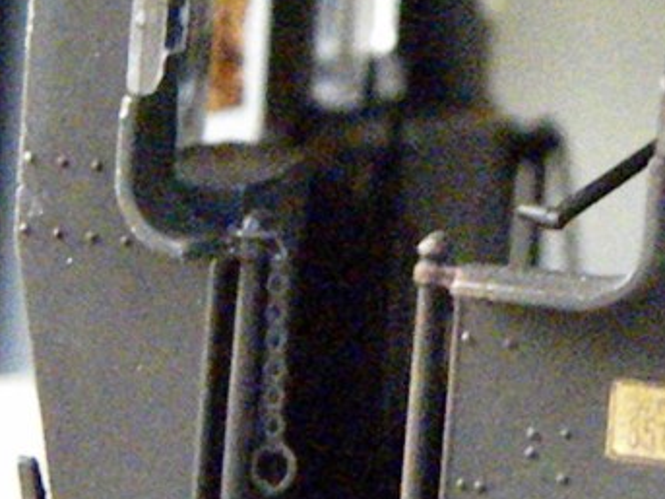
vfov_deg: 7.2
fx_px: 3937
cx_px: 625
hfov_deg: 9.6
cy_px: 226
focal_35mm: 205
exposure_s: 1/188
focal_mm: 11.8
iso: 6400
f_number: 3.5
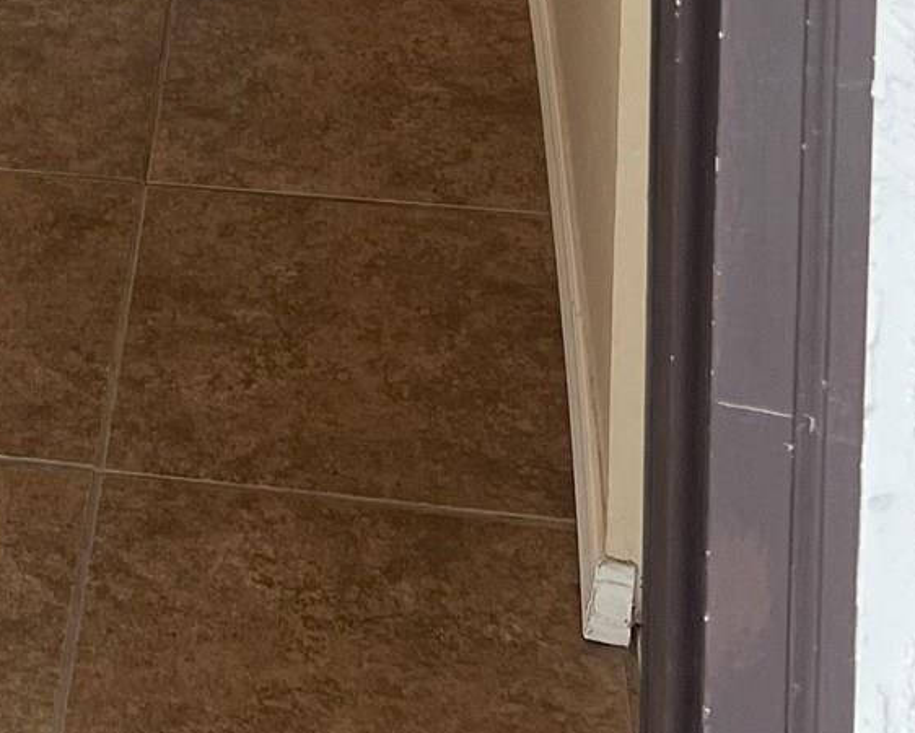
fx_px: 2817
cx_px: -194
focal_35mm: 104
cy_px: -950
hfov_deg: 17.5
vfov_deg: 12.2
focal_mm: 5.7
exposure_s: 1/120
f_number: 1.5
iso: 50
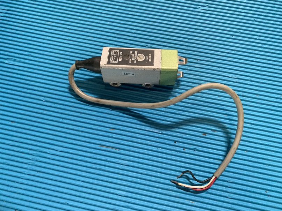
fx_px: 212
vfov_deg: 53.1
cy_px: 106
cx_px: 141
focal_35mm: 26
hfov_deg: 67.3
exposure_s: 1/51
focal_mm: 4.25
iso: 400
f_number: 1.8
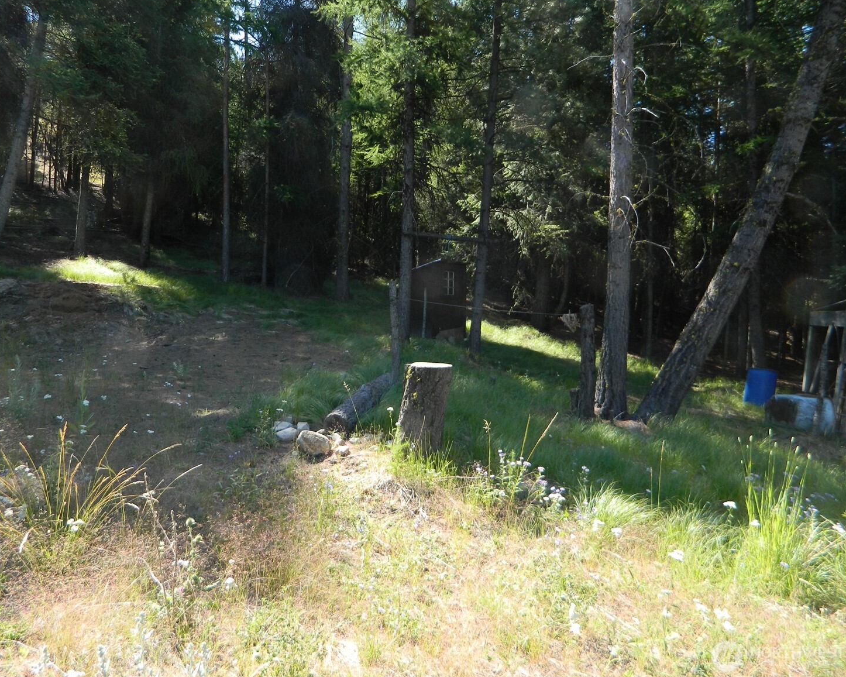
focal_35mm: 27
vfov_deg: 53.2
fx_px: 676
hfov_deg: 64.0
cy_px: 329
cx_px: 394
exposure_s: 1/250
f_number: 3.1
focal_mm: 4.5
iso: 80
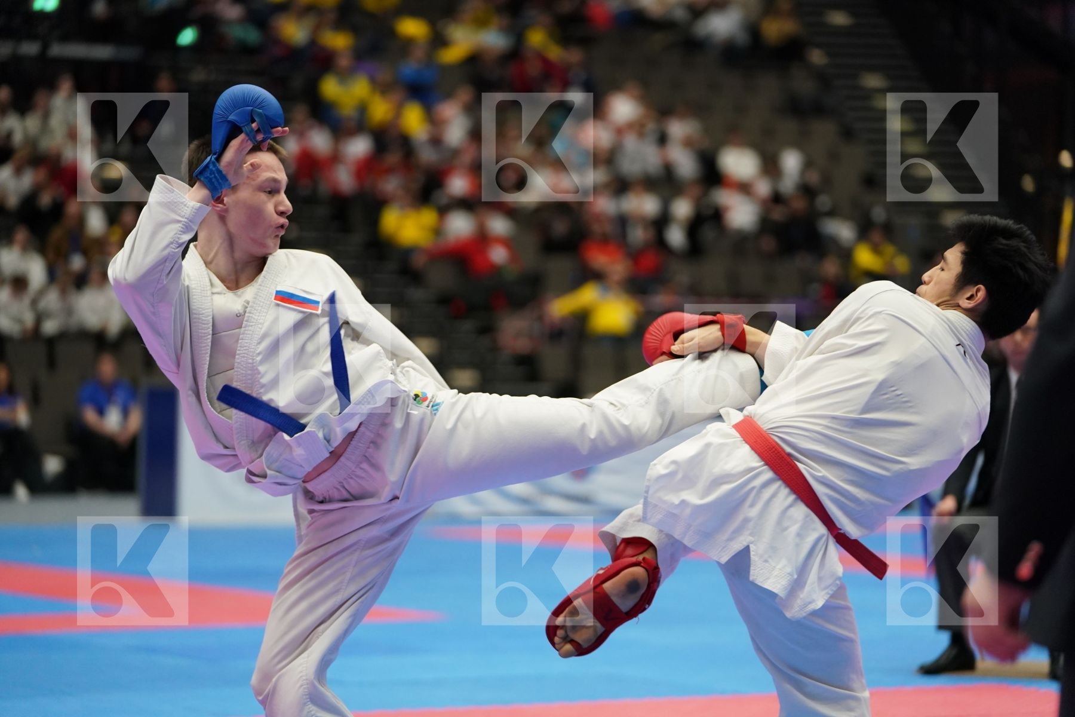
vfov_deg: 11.1
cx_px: 538
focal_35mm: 123
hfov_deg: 16.7
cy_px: 358
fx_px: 3673
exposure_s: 1/1000
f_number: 2.8
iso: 2500
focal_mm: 123
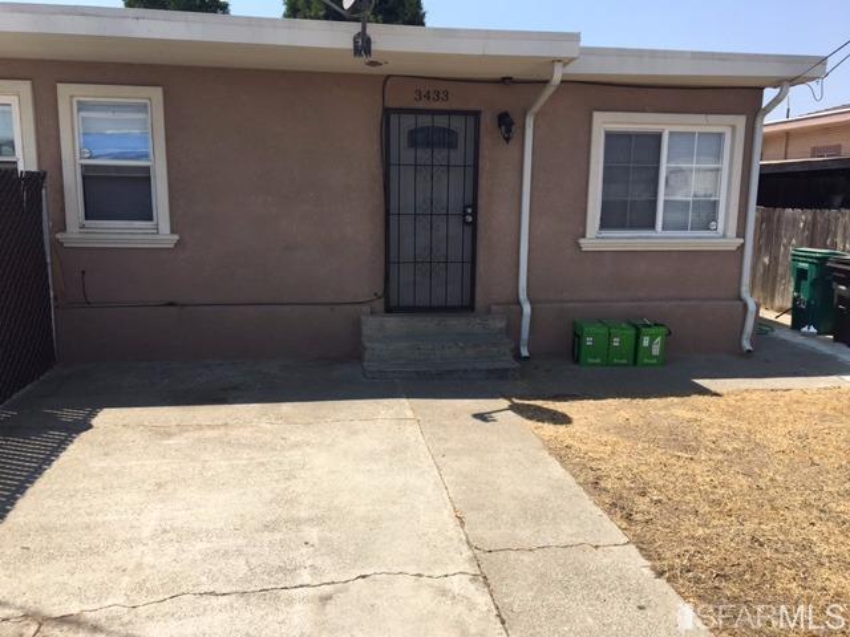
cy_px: 318
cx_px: 425
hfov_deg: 61.7
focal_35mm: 29
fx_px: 712
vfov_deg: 48.2
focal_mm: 4.15
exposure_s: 1/1350
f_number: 2.2
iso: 25
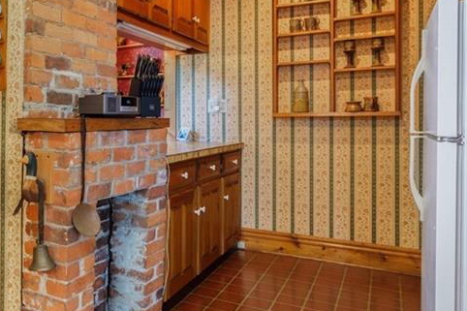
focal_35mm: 34
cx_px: 48
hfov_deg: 49.8
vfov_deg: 38.6
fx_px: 441
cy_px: 118
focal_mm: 16
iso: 320
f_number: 9
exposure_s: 6
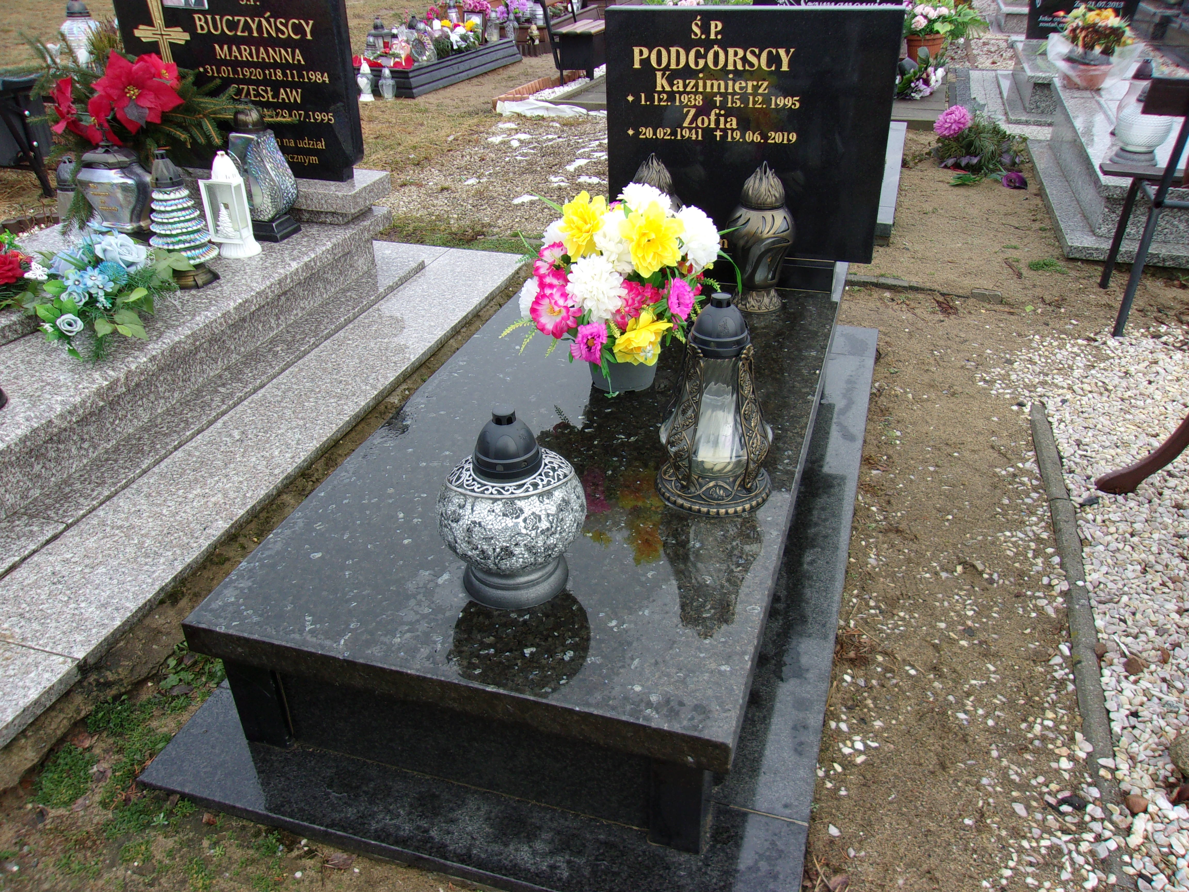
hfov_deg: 65.3
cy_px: 446
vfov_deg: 51.4
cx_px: 594
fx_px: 927
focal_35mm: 27
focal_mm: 4.9
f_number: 3
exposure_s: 1/170
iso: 80
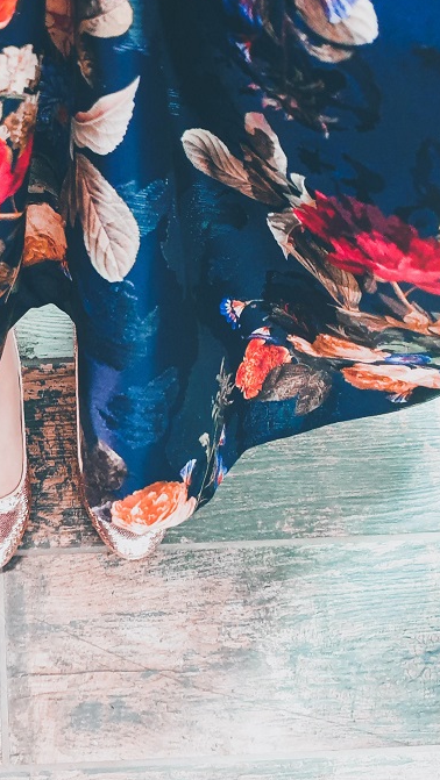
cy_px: 398
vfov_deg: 45.5
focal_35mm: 45
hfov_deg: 25.6
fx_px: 932
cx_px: 34
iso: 400
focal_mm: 4.3
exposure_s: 1/50
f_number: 1.5
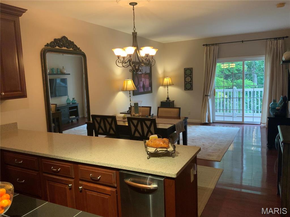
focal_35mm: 29
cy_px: 108
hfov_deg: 61.7
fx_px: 243
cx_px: 145
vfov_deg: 48.2
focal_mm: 3
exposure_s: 1/60
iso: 160
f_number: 1.8
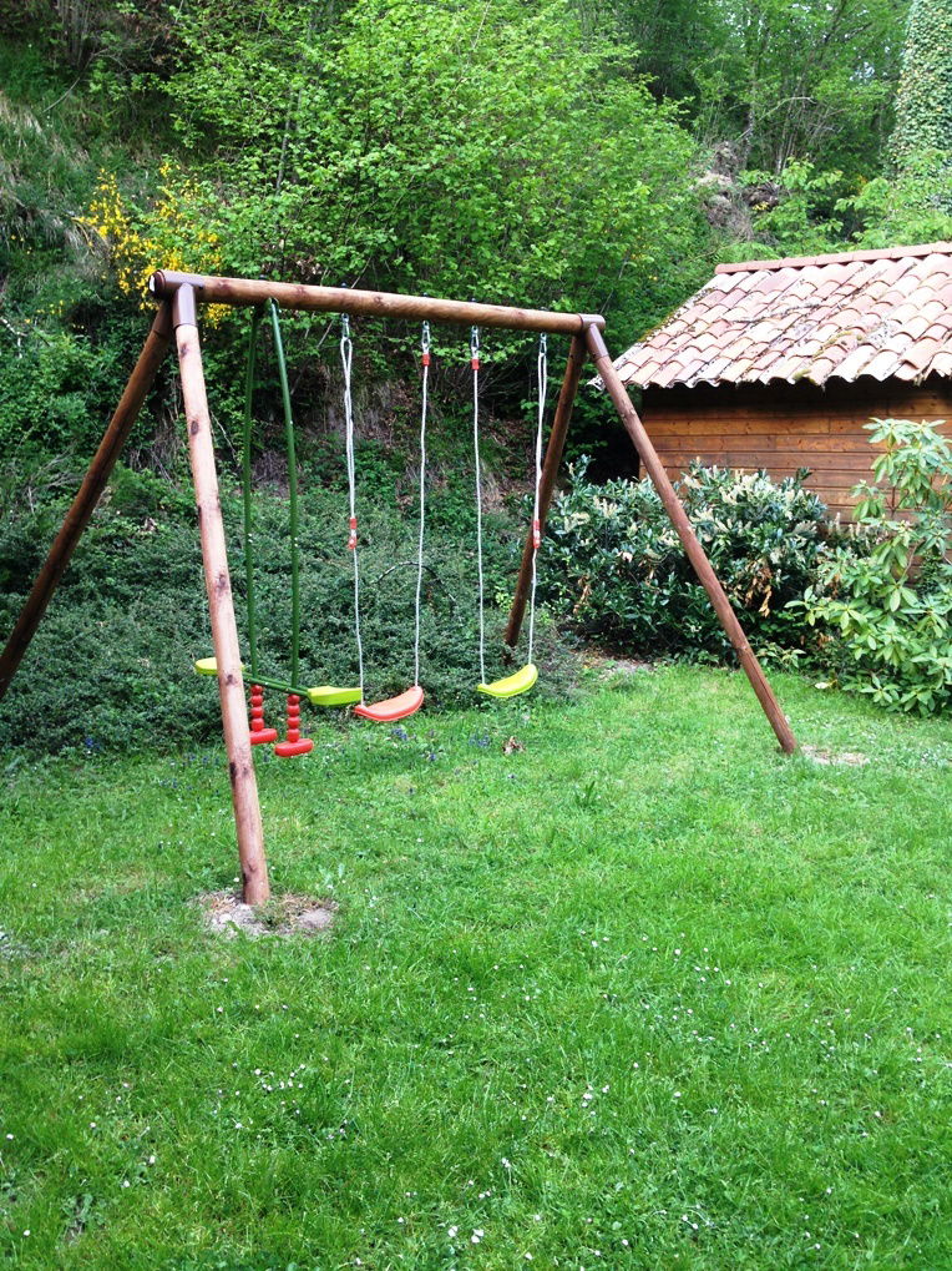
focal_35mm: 35
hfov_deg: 40.7
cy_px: 636
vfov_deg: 52.6
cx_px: 476
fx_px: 1284
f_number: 2.4
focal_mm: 4.28
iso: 64
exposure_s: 1/60
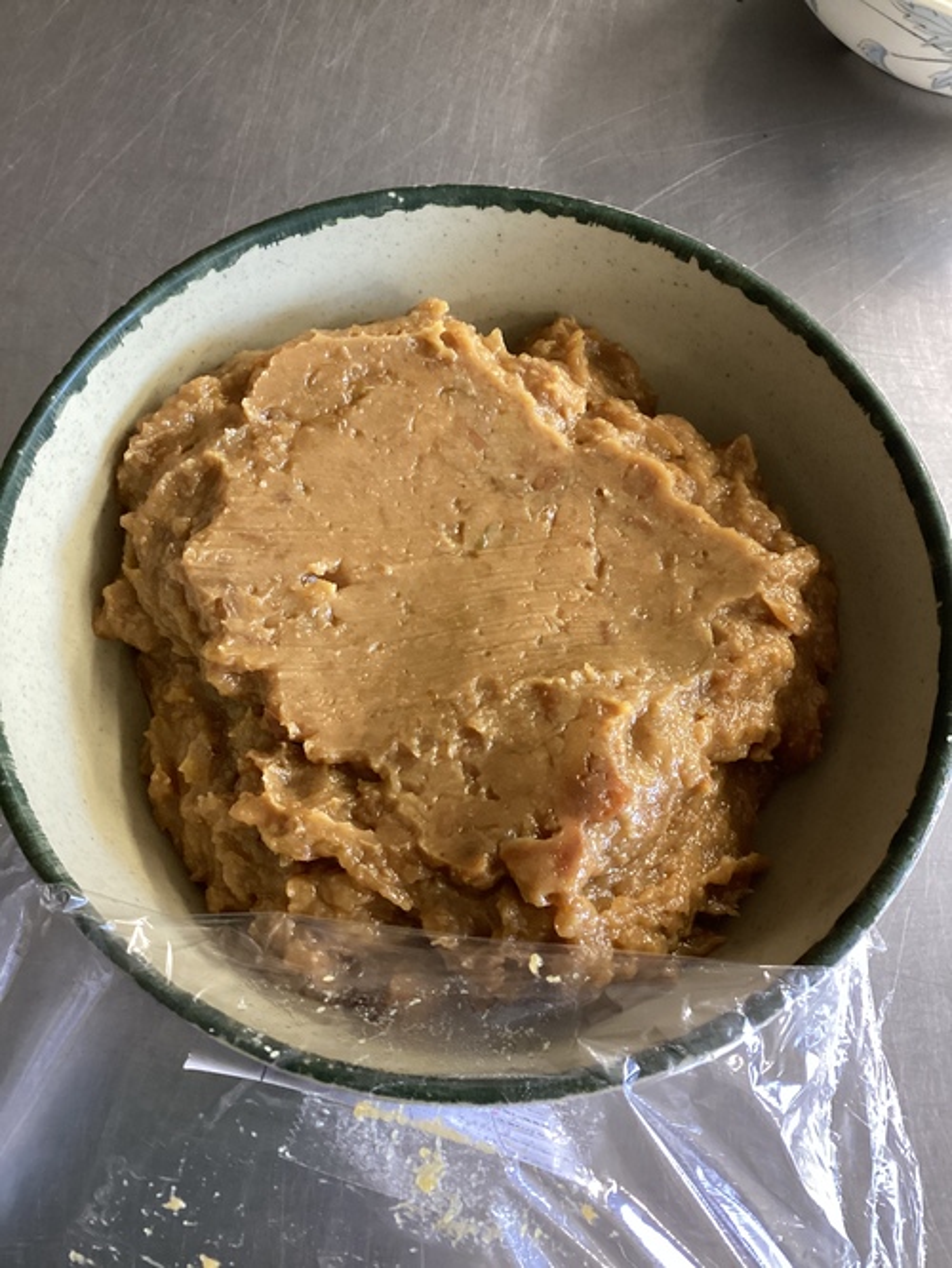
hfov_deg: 45.5
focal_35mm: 31
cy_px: 634
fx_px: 1136
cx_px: 476
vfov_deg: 58.3
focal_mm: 3.3
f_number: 2.4
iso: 320
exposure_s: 1/33
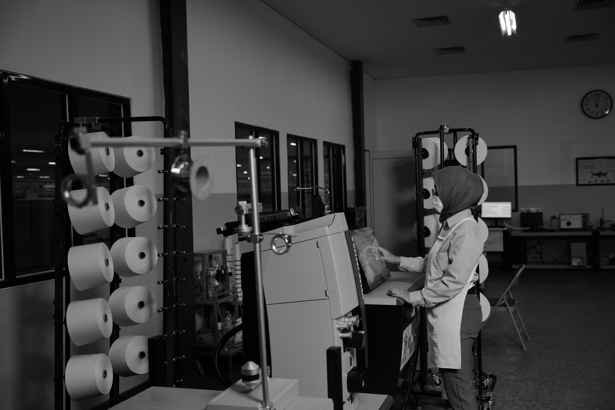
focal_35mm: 37
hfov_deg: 51.9
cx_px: 308
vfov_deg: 35.9
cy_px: 205
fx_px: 632
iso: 800
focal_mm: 37
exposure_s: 1/200
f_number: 2.8
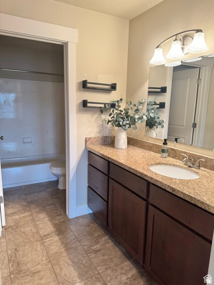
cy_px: 142
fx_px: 198
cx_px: 107
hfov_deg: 56.8
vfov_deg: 71.6
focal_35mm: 24
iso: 320
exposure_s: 1/60
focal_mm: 6.86
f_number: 1.78
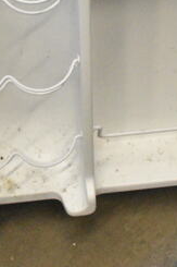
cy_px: -72
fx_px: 827
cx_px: 105
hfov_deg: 12.2
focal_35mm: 112
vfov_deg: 17.3
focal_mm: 20
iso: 6400
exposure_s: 1/250
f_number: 8
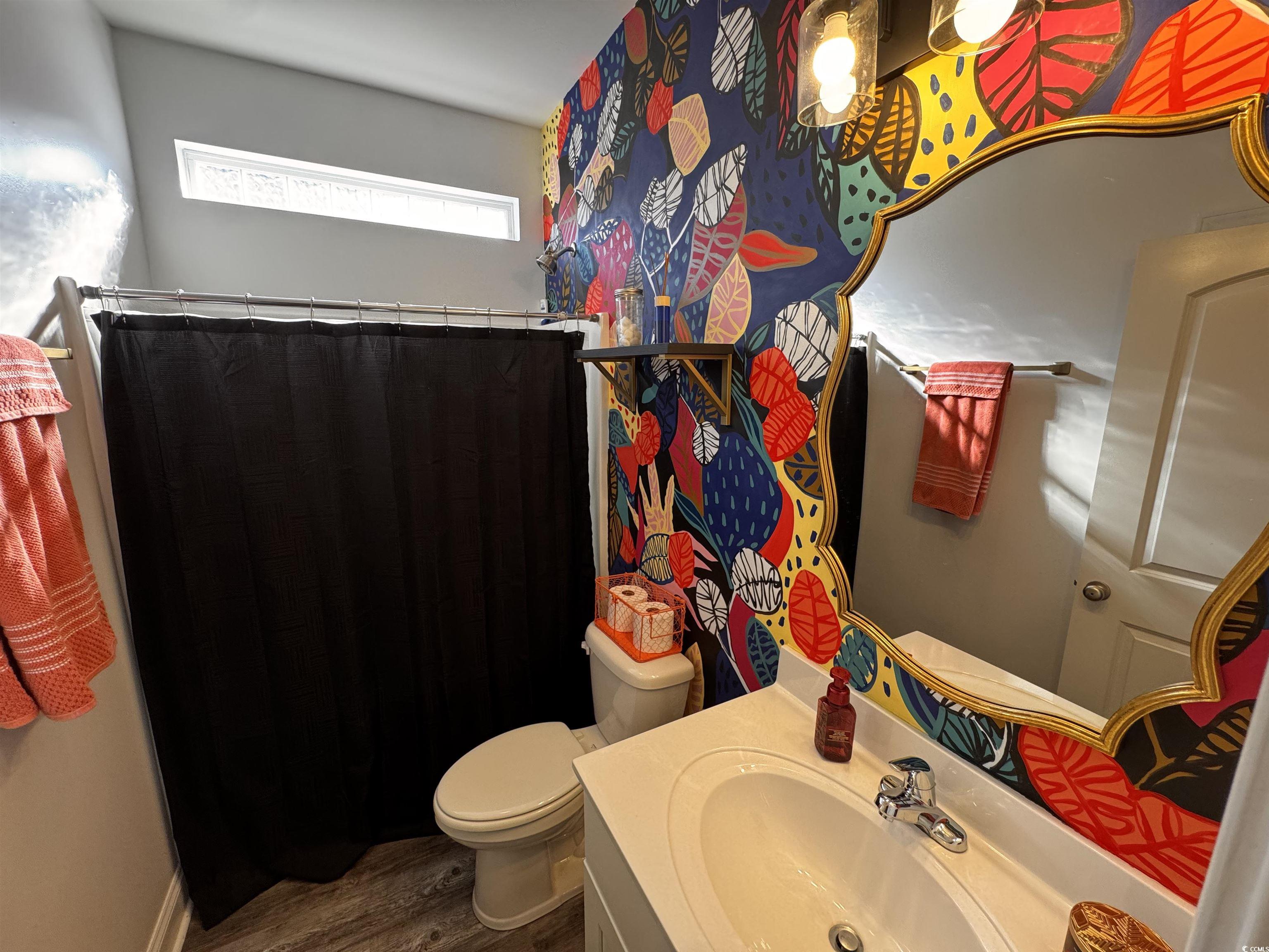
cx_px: 634
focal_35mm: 14
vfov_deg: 85.7
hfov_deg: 102.1
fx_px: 513
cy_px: 476
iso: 200
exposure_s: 1/120
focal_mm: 2.22
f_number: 2.2
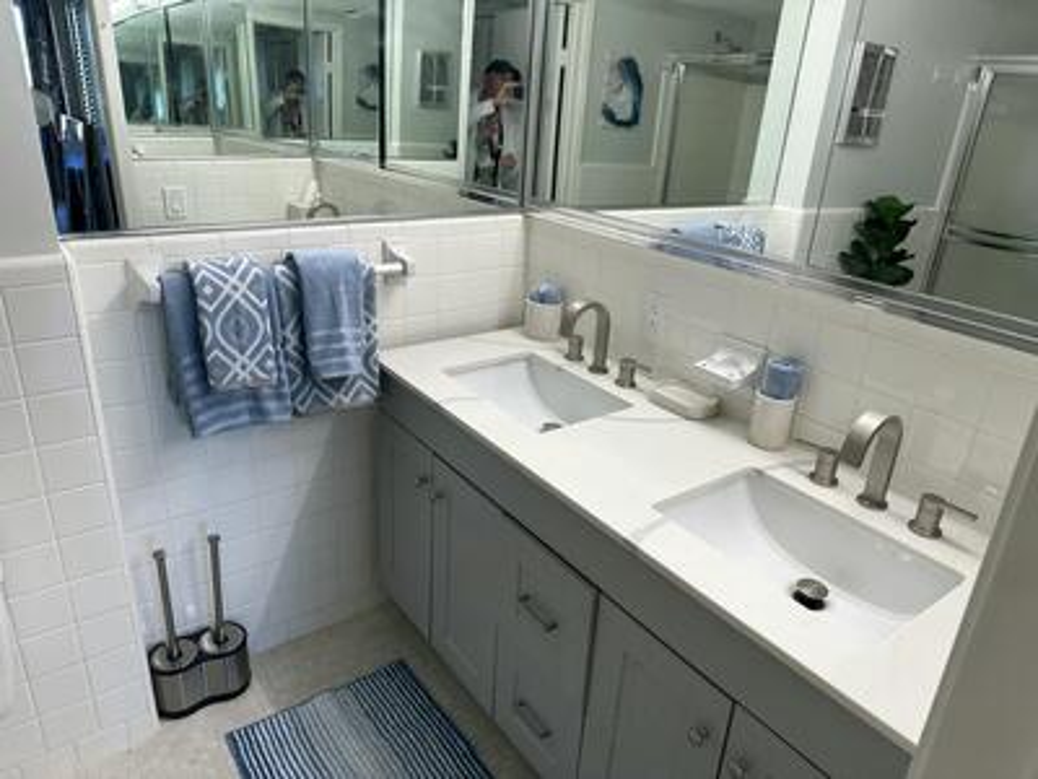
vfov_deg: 56.8
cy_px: 390
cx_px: 519
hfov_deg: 71.6
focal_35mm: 24
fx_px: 720
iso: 80
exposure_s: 1/120
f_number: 1.78
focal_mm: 6.86
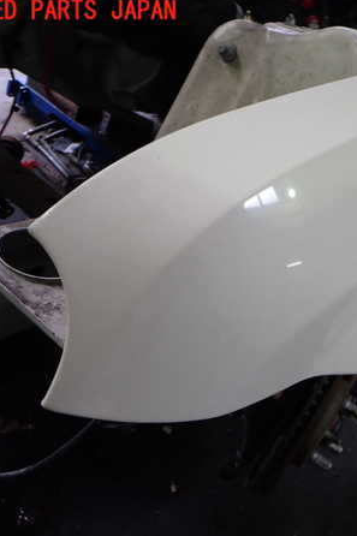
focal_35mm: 42
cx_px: 319
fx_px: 625
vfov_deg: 46.4
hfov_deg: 30.5
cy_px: 267
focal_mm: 5.4
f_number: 2.3
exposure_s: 1/60
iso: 200
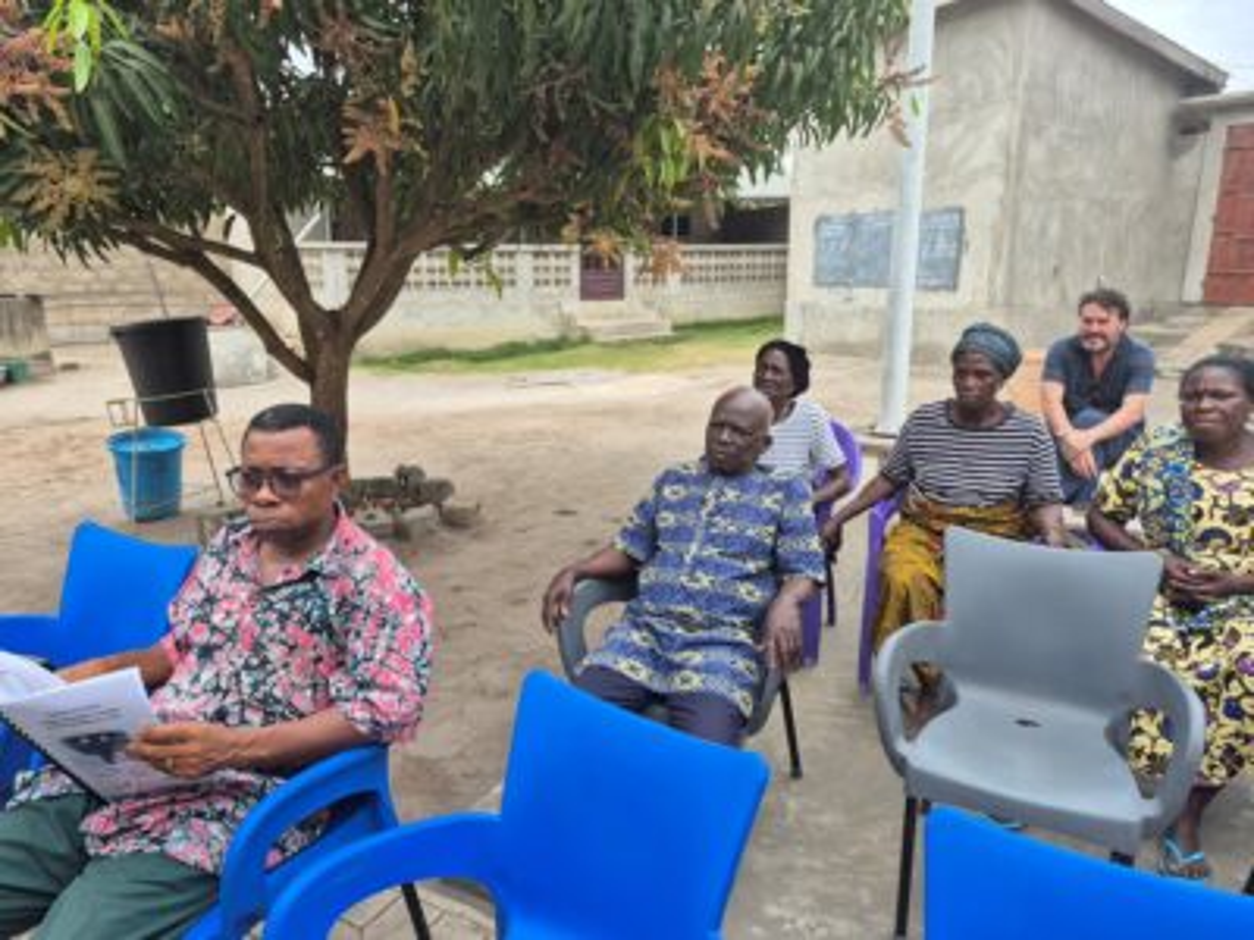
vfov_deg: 58.9
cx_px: 627
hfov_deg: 73.9
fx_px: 833
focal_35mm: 23
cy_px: 470
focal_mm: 5.4
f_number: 1.8
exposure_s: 1/180
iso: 50
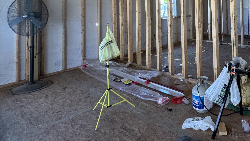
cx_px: 218
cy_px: -9
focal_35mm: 31
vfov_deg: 33.6
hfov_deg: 55.5
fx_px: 205
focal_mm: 2.22
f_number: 2.2
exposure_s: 1/60
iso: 400
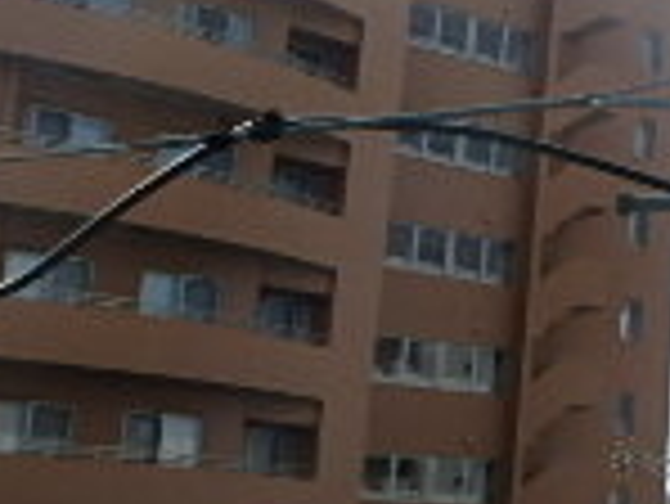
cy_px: 292
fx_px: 1743
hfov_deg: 17.0
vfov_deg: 16.4
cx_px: 1282
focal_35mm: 90
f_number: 6
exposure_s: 1/640
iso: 125
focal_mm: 3.7
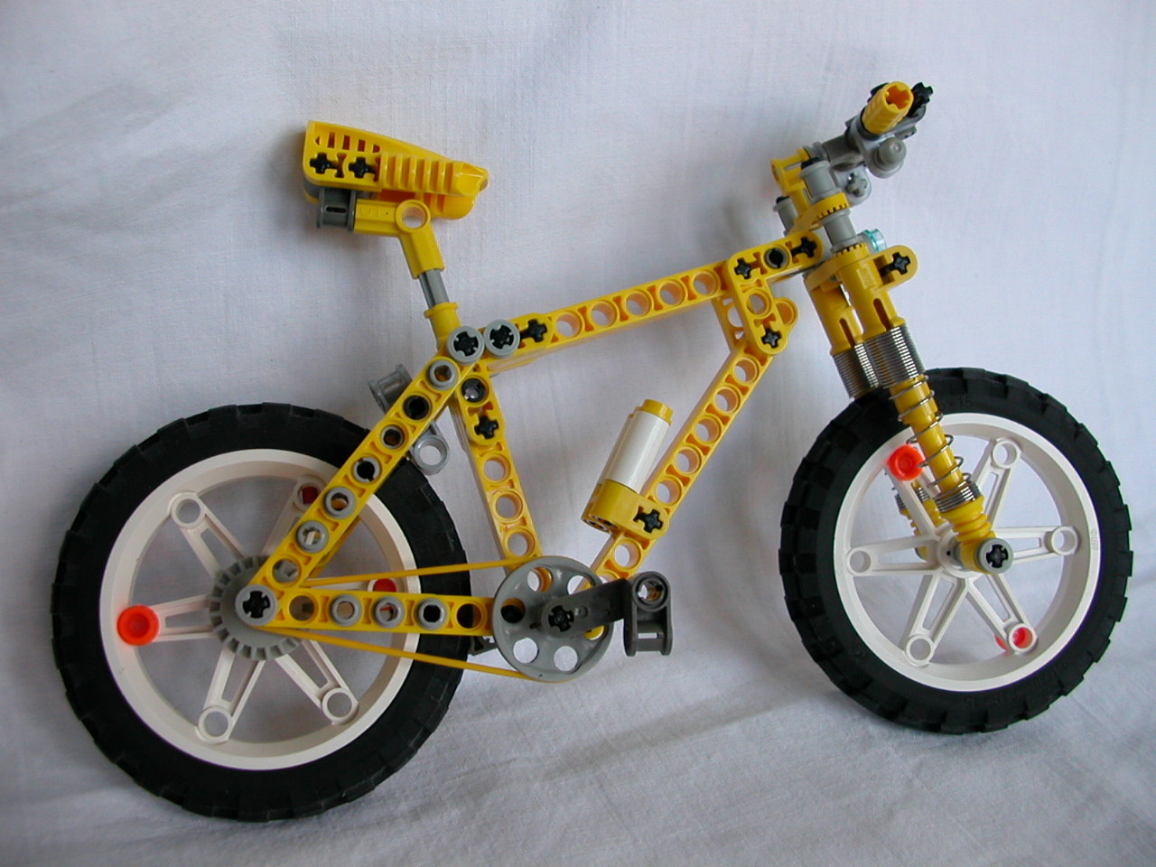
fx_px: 1236
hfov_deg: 50.1
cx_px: 578
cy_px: 434
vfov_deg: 38.7
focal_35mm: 37
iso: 100
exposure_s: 1/76.4
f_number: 2.7
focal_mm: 5.6
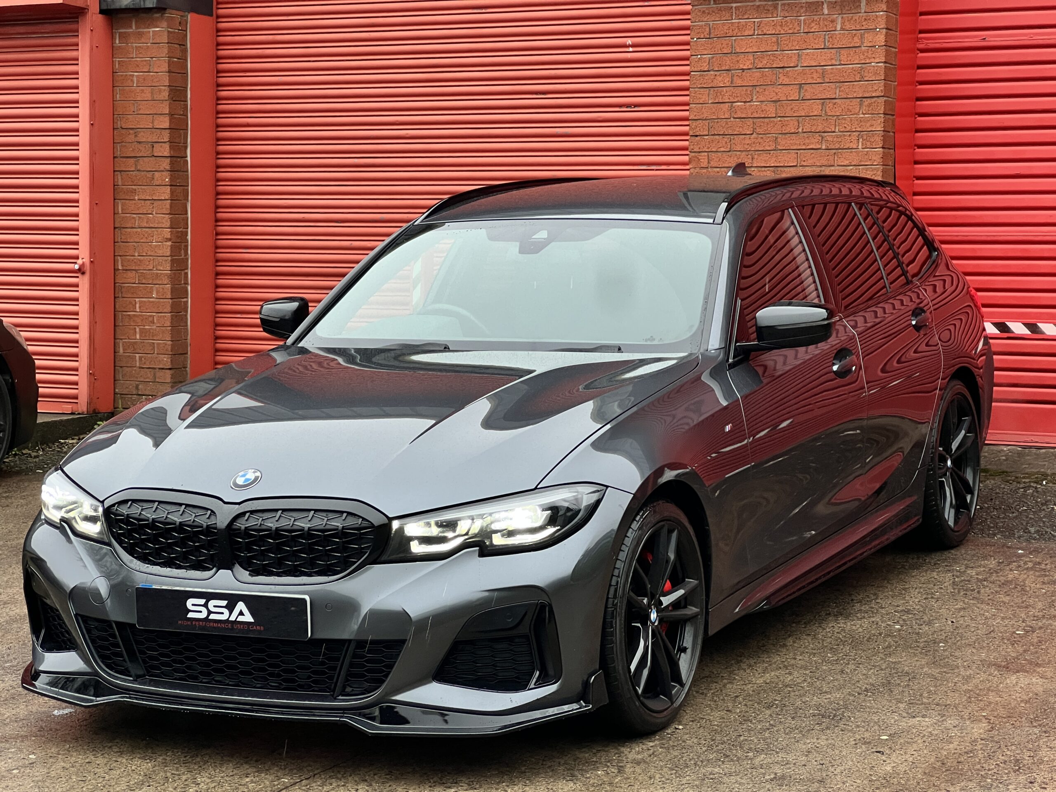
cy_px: 396
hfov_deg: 25.3
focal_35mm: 77
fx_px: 2349
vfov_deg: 19.1
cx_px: 528
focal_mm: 9
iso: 160
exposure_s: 1/70
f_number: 2.8
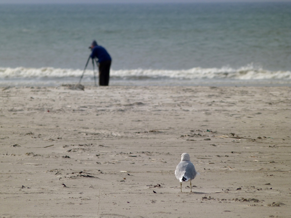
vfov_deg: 2.5
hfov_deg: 3.3
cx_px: 146
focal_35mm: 599
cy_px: 109
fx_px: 5036
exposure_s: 1/640
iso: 80
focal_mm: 107.8
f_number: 5.6
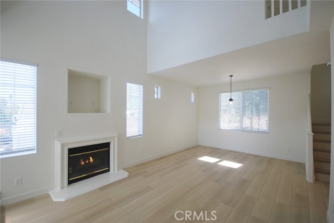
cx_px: 167
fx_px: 139
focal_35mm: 15
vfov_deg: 77.4
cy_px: 112
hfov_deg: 100.3
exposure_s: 1/100
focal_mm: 10
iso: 200
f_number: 5
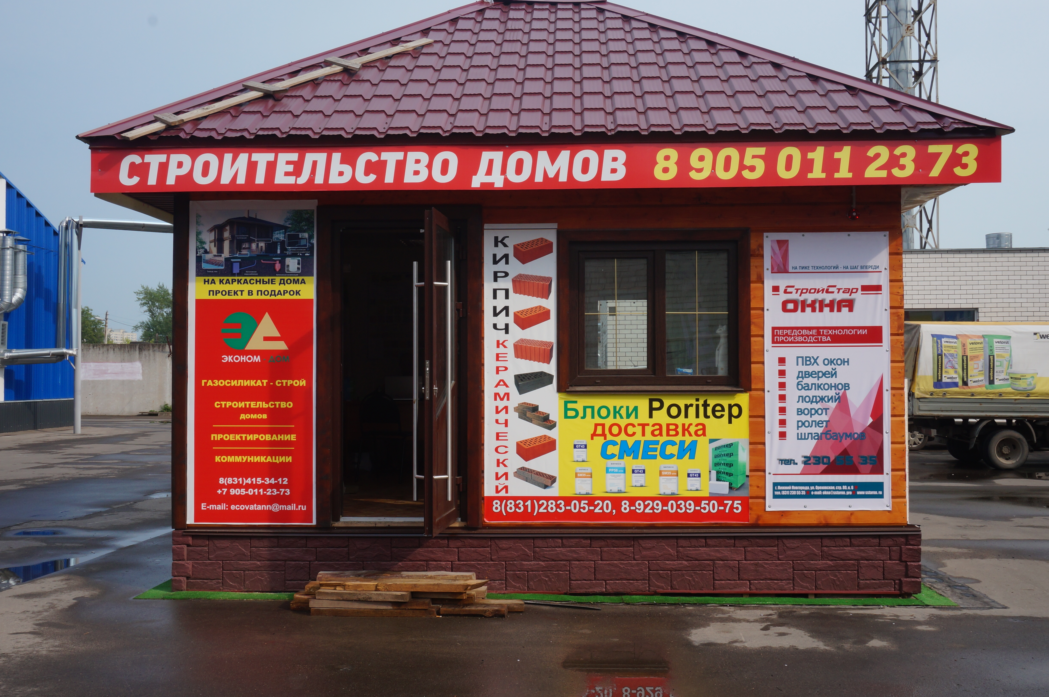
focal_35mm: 38
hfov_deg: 51.3
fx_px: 1092
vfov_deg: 35.4
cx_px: 524
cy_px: 348
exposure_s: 1/125
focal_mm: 25
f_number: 16
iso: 200
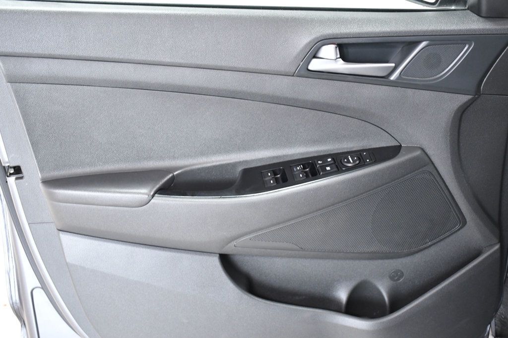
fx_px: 719
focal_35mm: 51
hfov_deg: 38.9
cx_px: 254
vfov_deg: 26.5
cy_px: 169
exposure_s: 1/80
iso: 2500
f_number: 4.5
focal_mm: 34
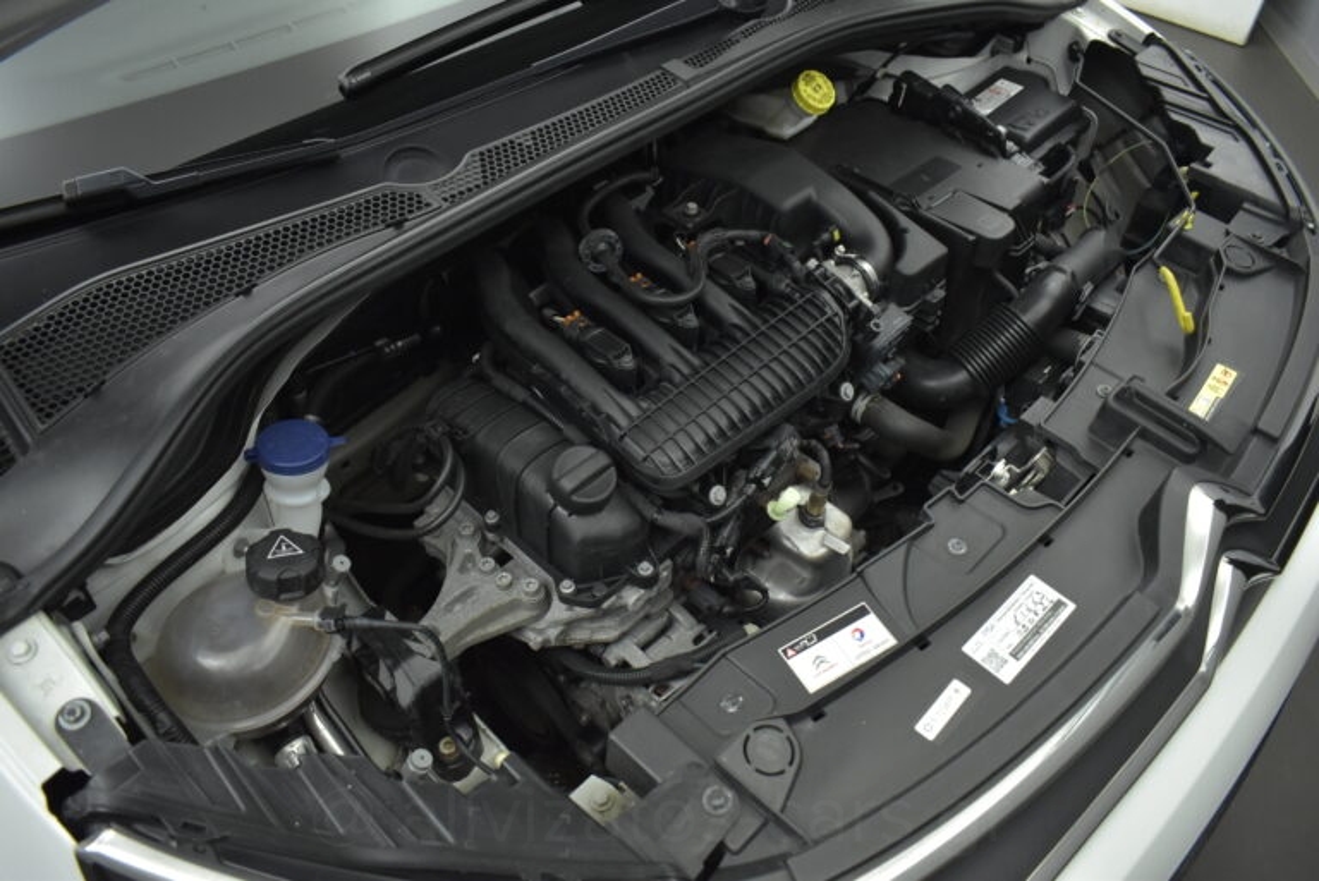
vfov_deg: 48.0
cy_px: 440
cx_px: 660
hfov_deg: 67.4
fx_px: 990
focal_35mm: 27
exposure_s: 1/125
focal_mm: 18
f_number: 3.5
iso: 1600
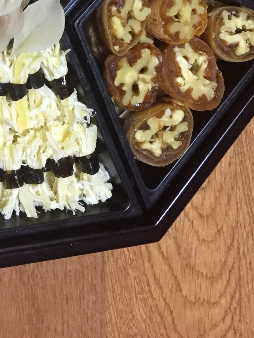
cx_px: -20
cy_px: -110
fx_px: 763
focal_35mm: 78
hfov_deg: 18.2
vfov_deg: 22.3
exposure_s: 1/30
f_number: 2.2
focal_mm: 4.15
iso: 160
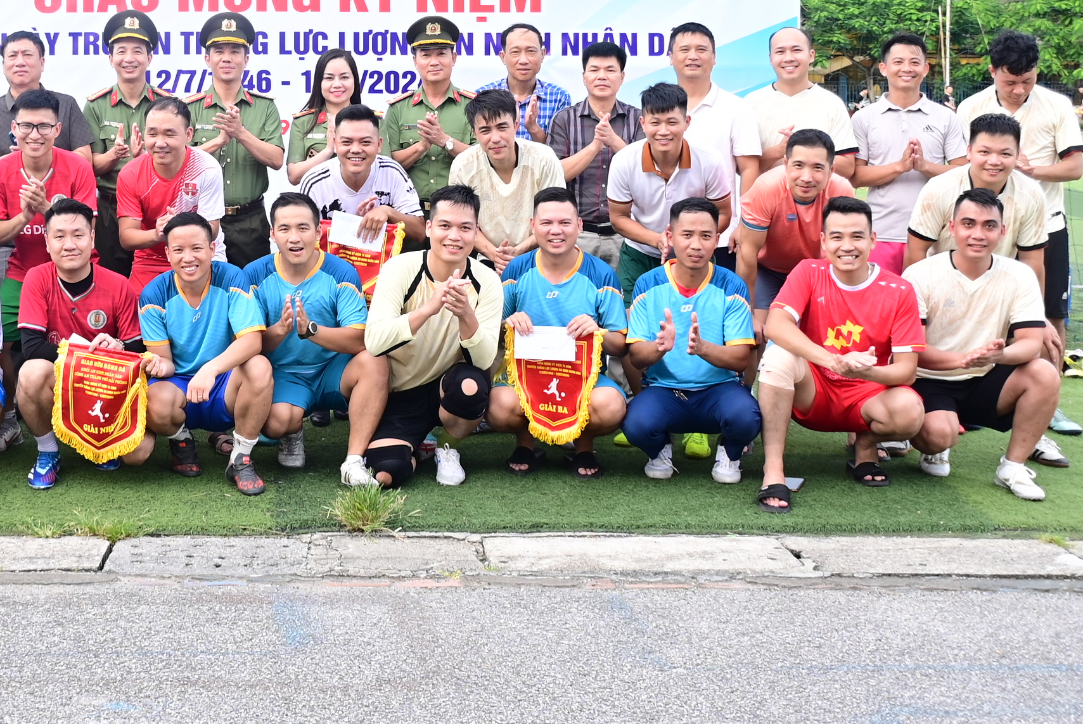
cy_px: 138
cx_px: 216
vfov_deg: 21.7
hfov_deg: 31.5
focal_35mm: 62
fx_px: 1867
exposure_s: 1/200
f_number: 5
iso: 250
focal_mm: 24
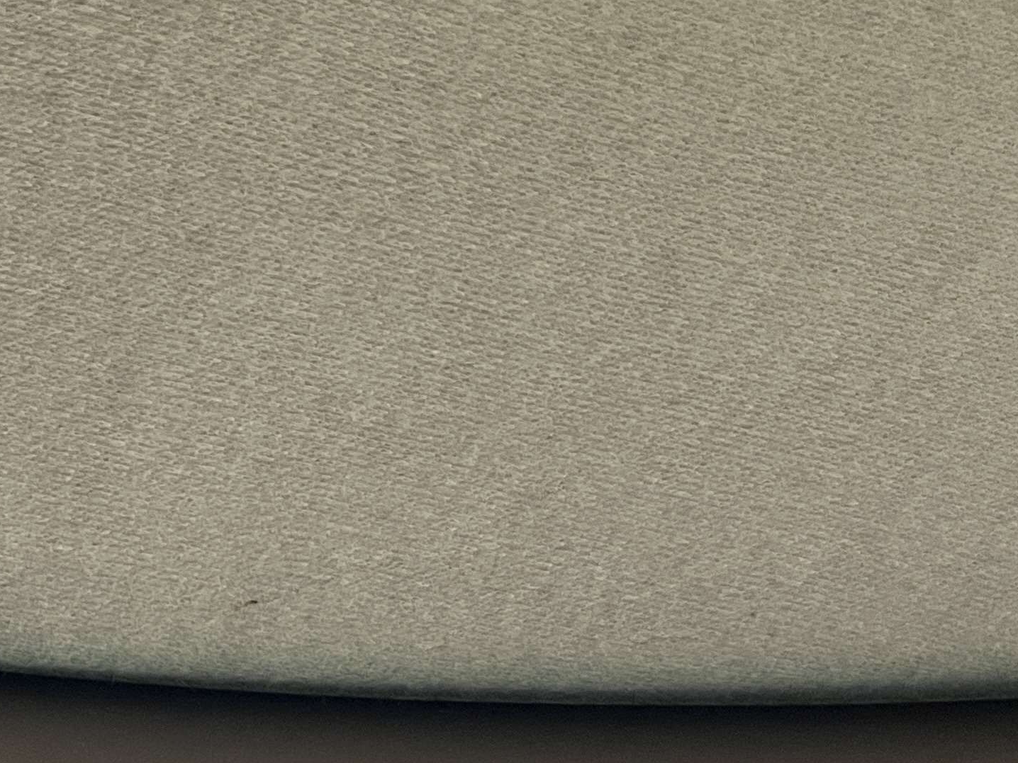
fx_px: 2147
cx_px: 161
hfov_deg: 26.1
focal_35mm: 73
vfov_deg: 19.0
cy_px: 922
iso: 250
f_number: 1.6
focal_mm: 5.1
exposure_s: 1/60
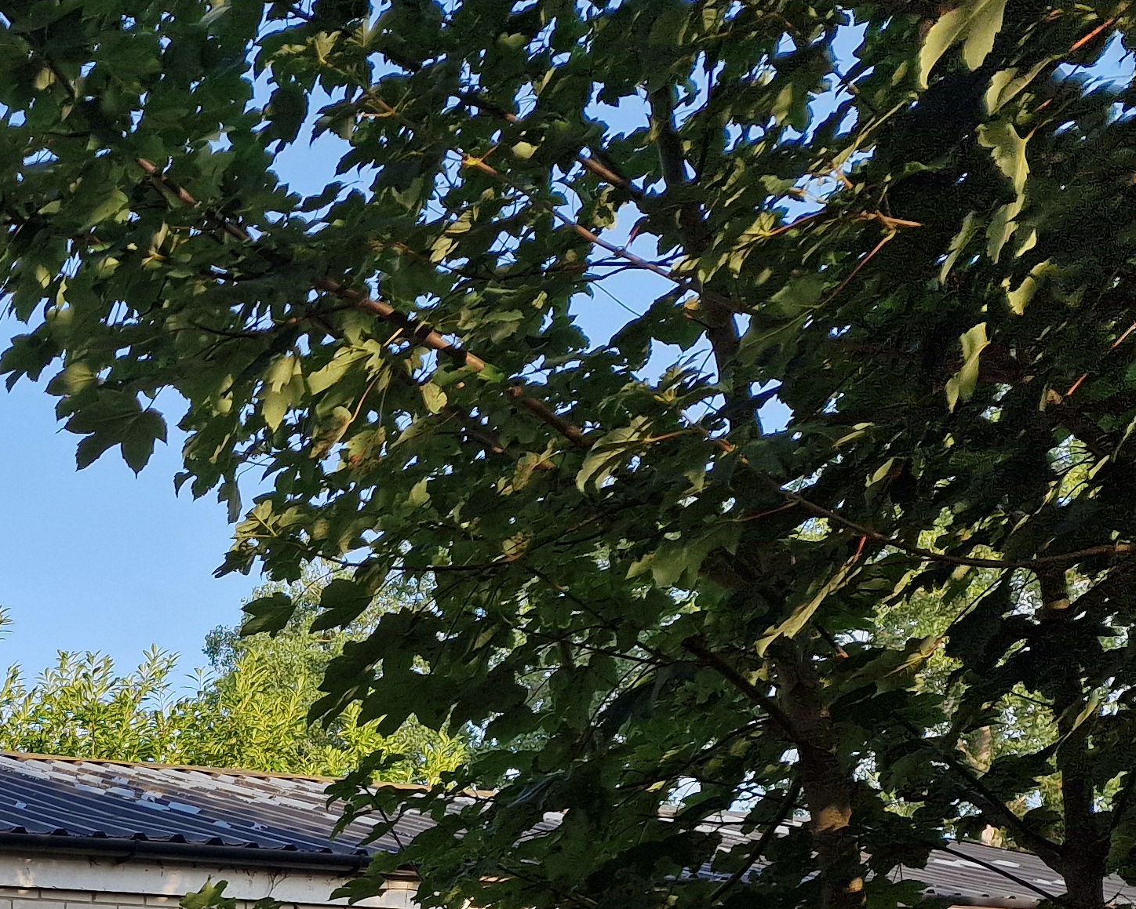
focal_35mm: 62
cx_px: -402
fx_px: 2085
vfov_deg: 22.3
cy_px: 1150
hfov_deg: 25.5
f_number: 1.8
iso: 50
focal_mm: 6.4
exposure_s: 1/311
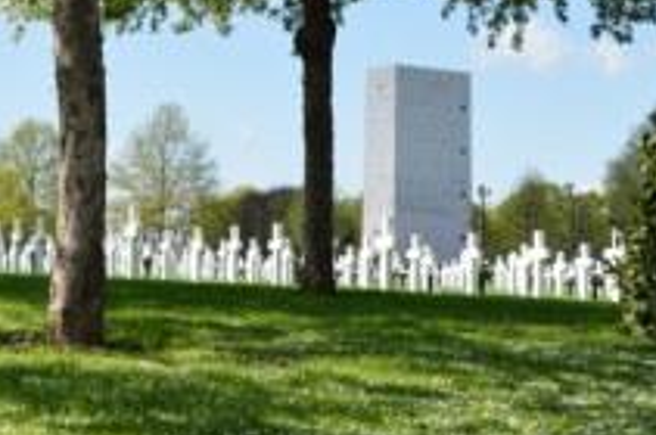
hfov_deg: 23.6
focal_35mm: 86
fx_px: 1566
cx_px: 239
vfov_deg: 15.8
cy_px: 121
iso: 100
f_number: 8
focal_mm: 27
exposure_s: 1/250
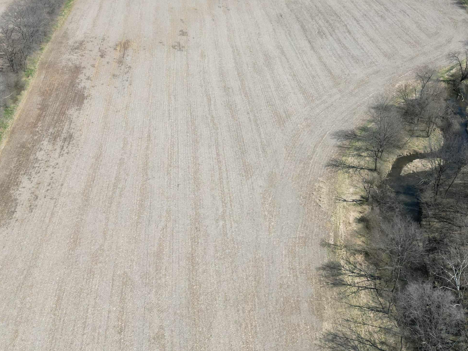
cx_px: 234
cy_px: 119
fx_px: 514
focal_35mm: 38
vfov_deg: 37.3
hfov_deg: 49.0
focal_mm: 6.72
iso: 110
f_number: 1.7
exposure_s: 1/2000
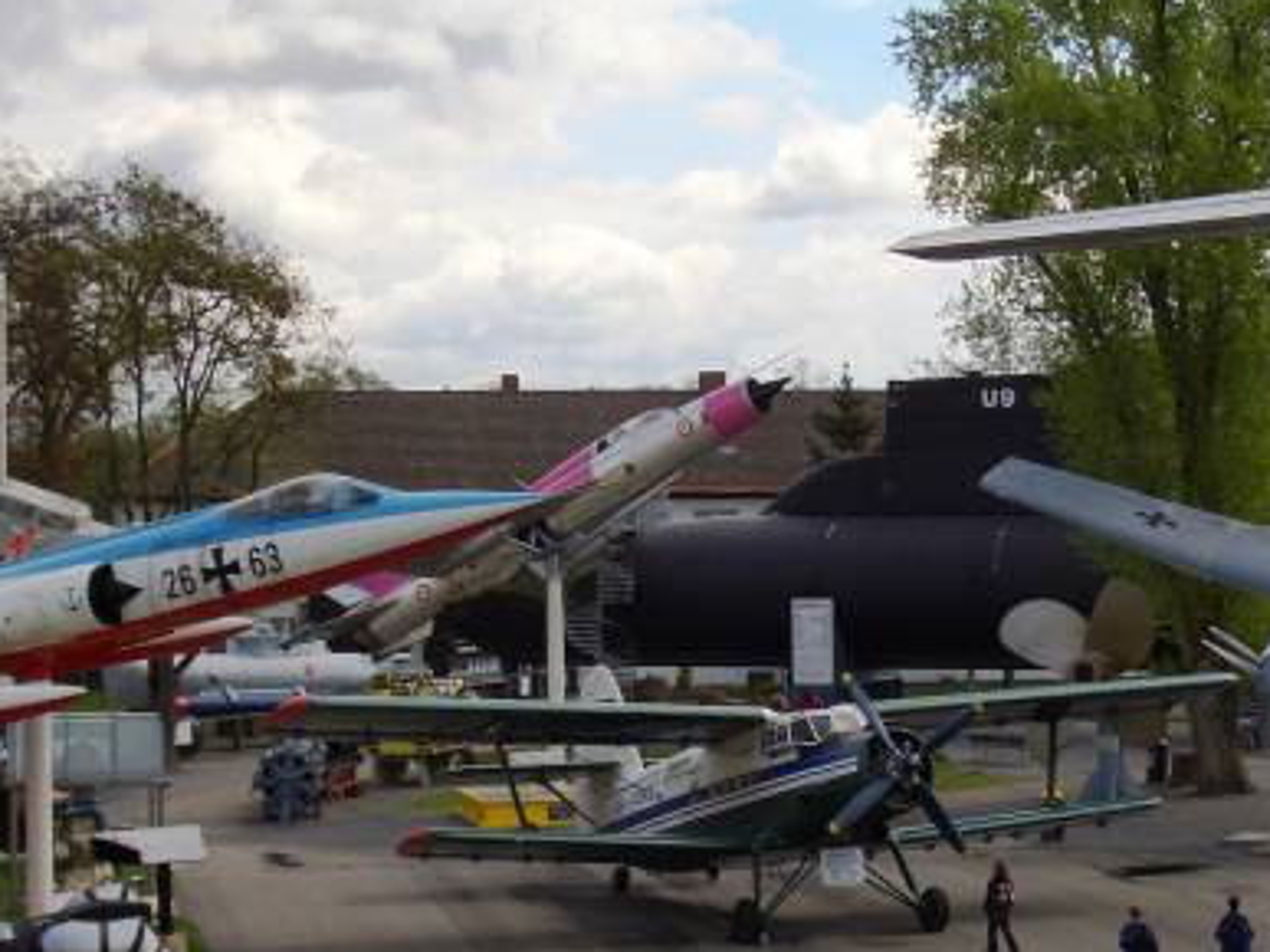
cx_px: 712
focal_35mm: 91
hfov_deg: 21.5
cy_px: 476
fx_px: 3338
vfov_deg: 16.2
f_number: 5.6
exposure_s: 1/320
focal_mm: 10.2
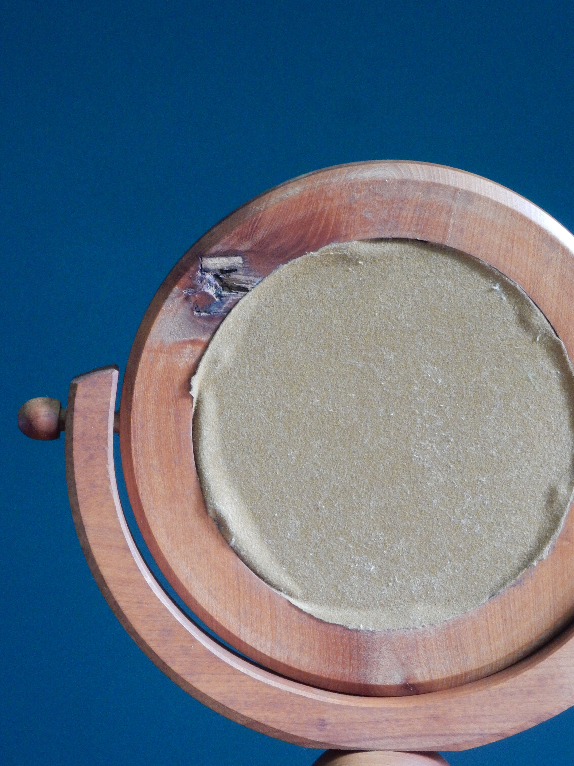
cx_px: 287
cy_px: 383
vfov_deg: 14.2
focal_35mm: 139
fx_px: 3073
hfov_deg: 10.7
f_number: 6
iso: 560
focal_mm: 24.7
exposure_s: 1/10
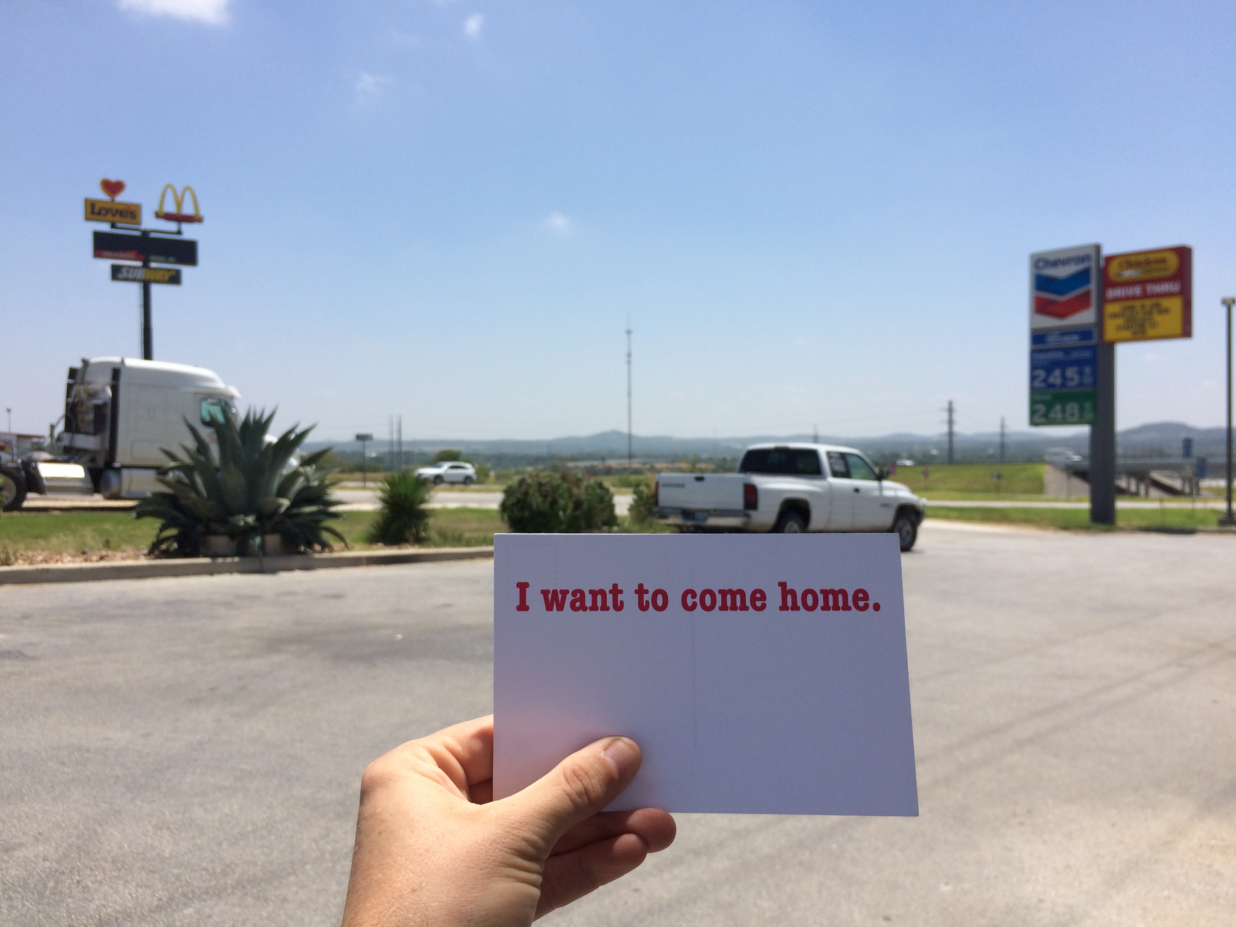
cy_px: 464
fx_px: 1035
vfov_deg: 48.2
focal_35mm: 29
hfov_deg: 61.7
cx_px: 618
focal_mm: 4.15
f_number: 2.2
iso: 32
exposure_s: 1/2564
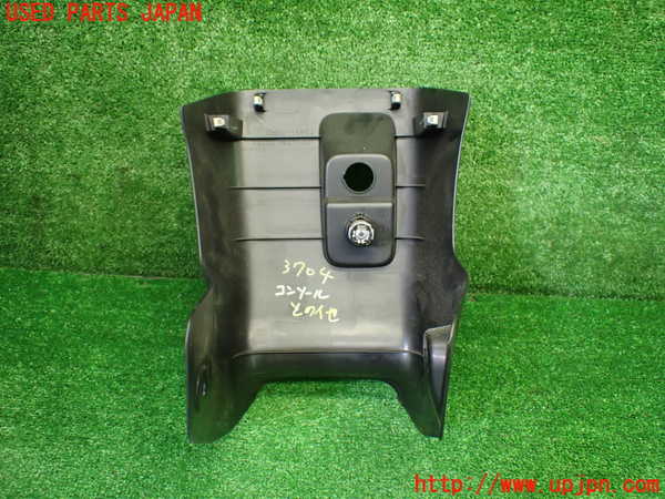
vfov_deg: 46.8
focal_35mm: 30
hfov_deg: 60.0
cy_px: 250
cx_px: 332
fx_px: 576
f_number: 2.3
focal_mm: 5.4
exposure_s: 1/125
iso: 800
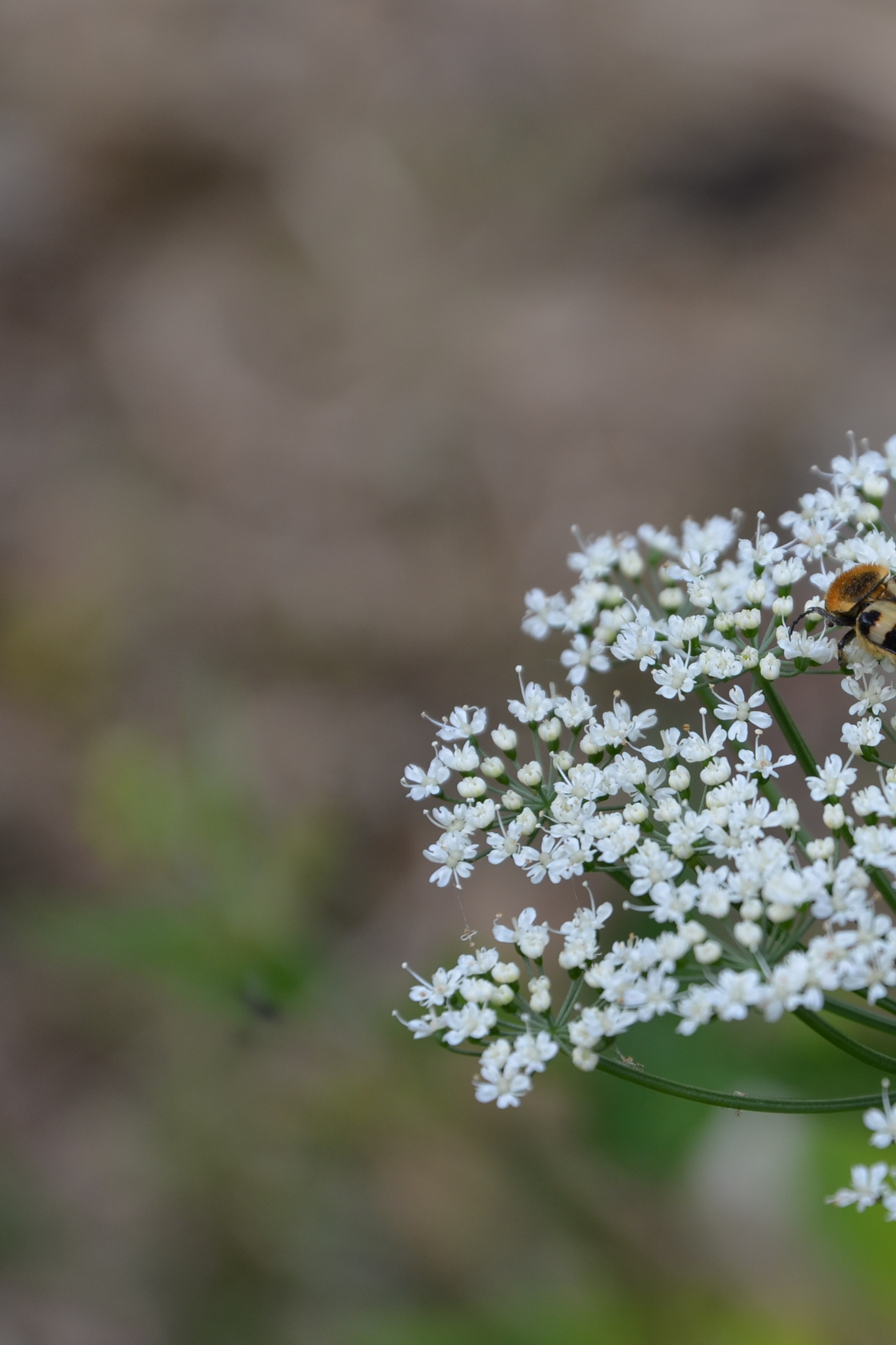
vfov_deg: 8.7
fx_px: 8877
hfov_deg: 5.8
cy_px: 672
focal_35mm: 238
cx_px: 835
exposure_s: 1/200
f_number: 7.1
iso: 200
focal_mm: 105
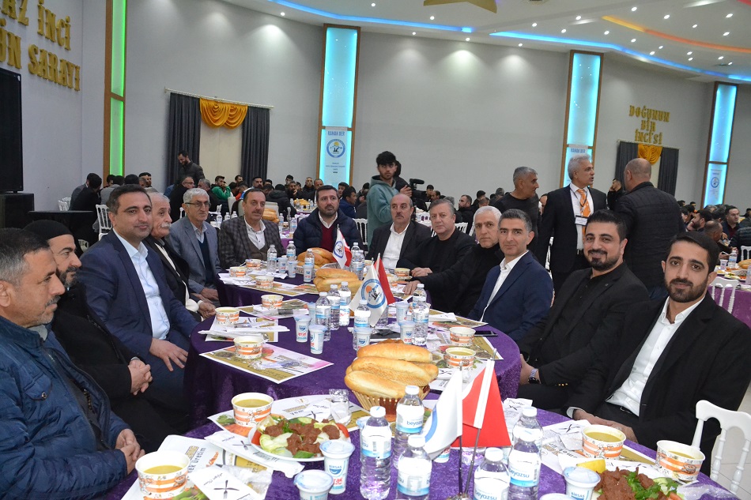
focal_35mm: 27
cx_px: 376
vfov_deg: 47.9
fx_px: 563
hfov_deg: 67.4
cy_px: 250
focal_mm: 18
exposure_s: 1/60
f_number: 3.5
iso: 3200
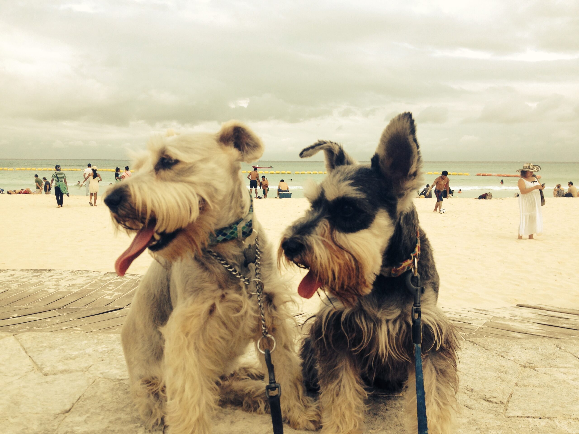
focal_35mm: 33
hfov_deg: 55.4
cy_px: 217
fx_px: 552
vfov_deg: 42.9
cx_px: 290
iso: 50
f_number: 2.4
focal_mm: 4.12
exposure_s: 1/1153
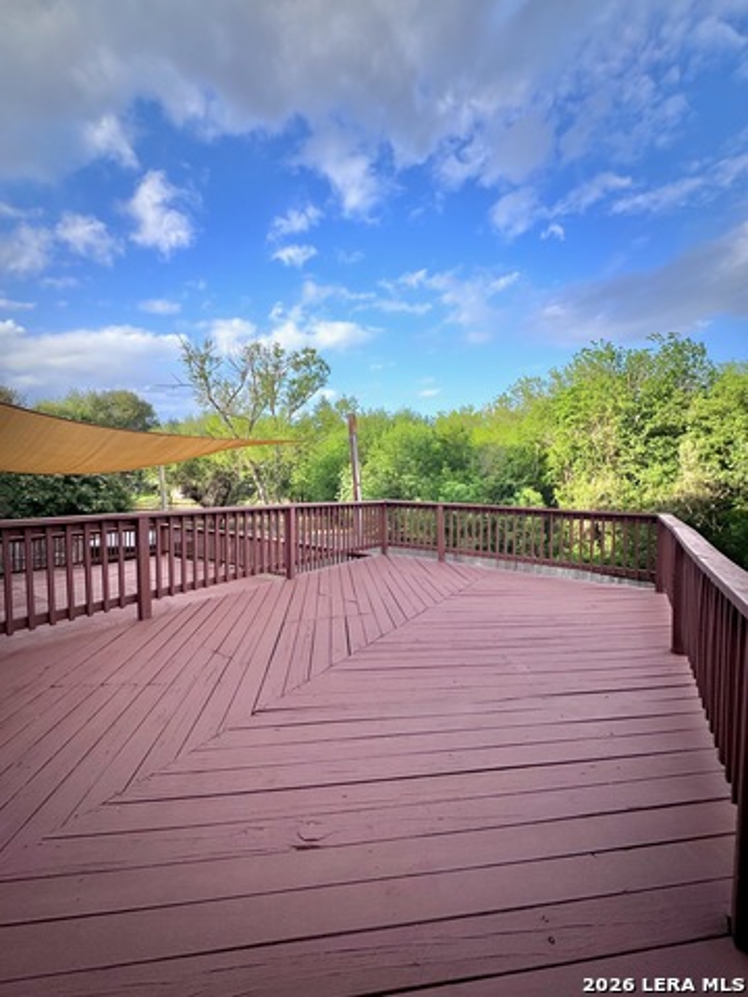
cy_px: 498
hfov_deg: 85.7
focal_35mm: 14
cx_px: 374
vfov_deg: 102.1
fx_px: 403
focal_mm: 2.22
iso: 40
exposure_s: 1/596
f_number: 2.2
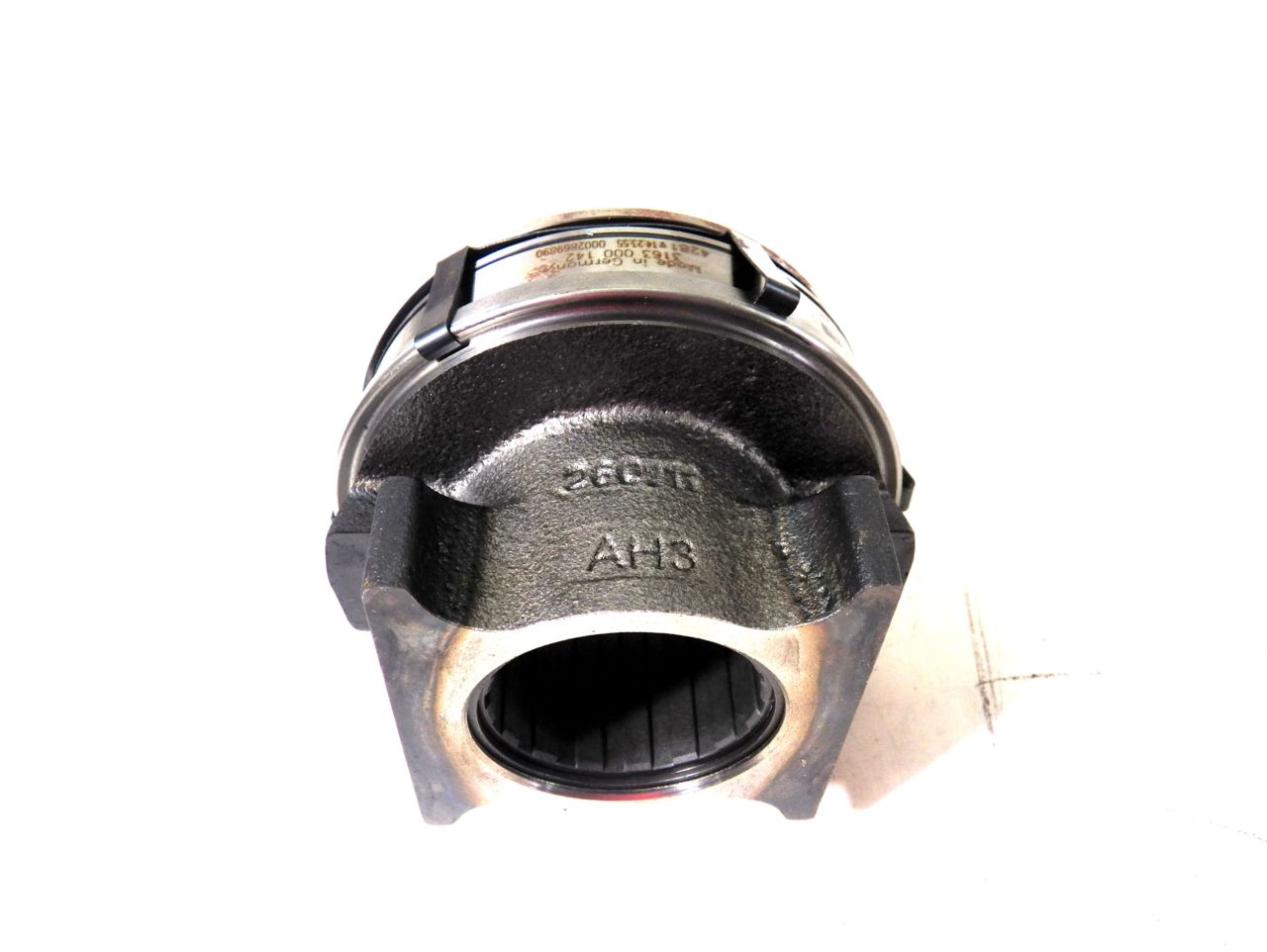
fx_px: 1026
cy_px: 476
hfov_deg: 63.4
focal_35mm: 28
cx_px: 634
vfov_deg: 49.8
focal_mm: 4.9
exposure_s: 1/80
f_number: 2.8
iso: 125
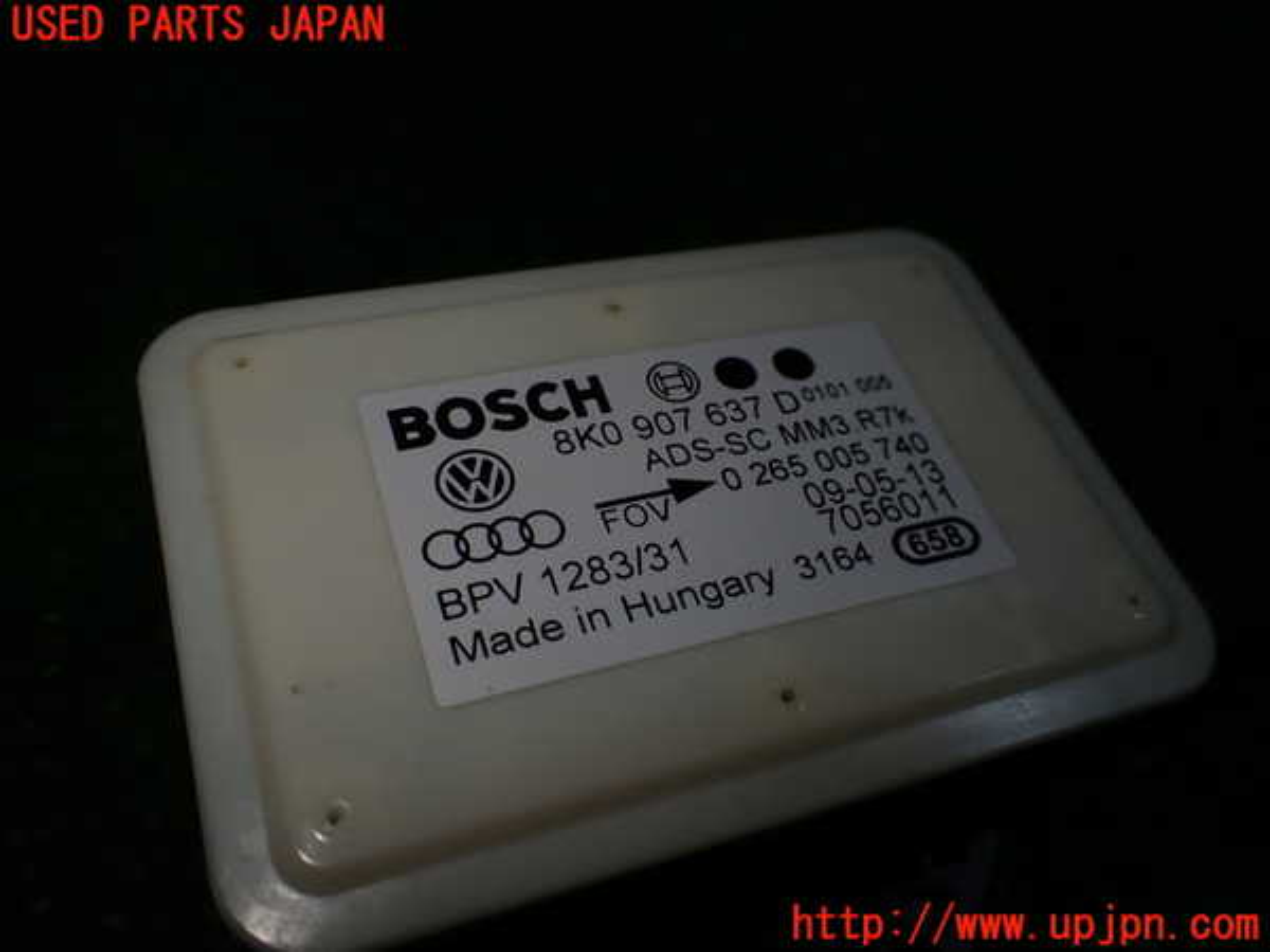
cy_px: 476
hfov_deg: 60.0
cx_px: 635
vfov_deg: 46.8
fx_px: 1101
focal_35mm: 30
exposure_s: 1/320
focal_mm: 5.4
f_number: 3.2
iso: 100
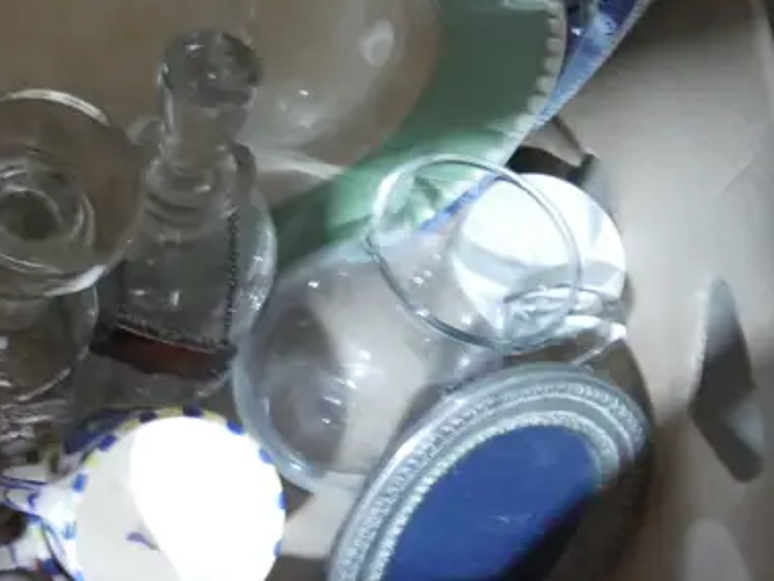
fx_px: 1700
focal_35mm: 76
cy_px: 272
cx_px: -96
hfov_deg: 23.9
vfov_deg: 19.4
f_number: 3.5
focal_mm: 14
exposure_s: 1/25
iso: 3200
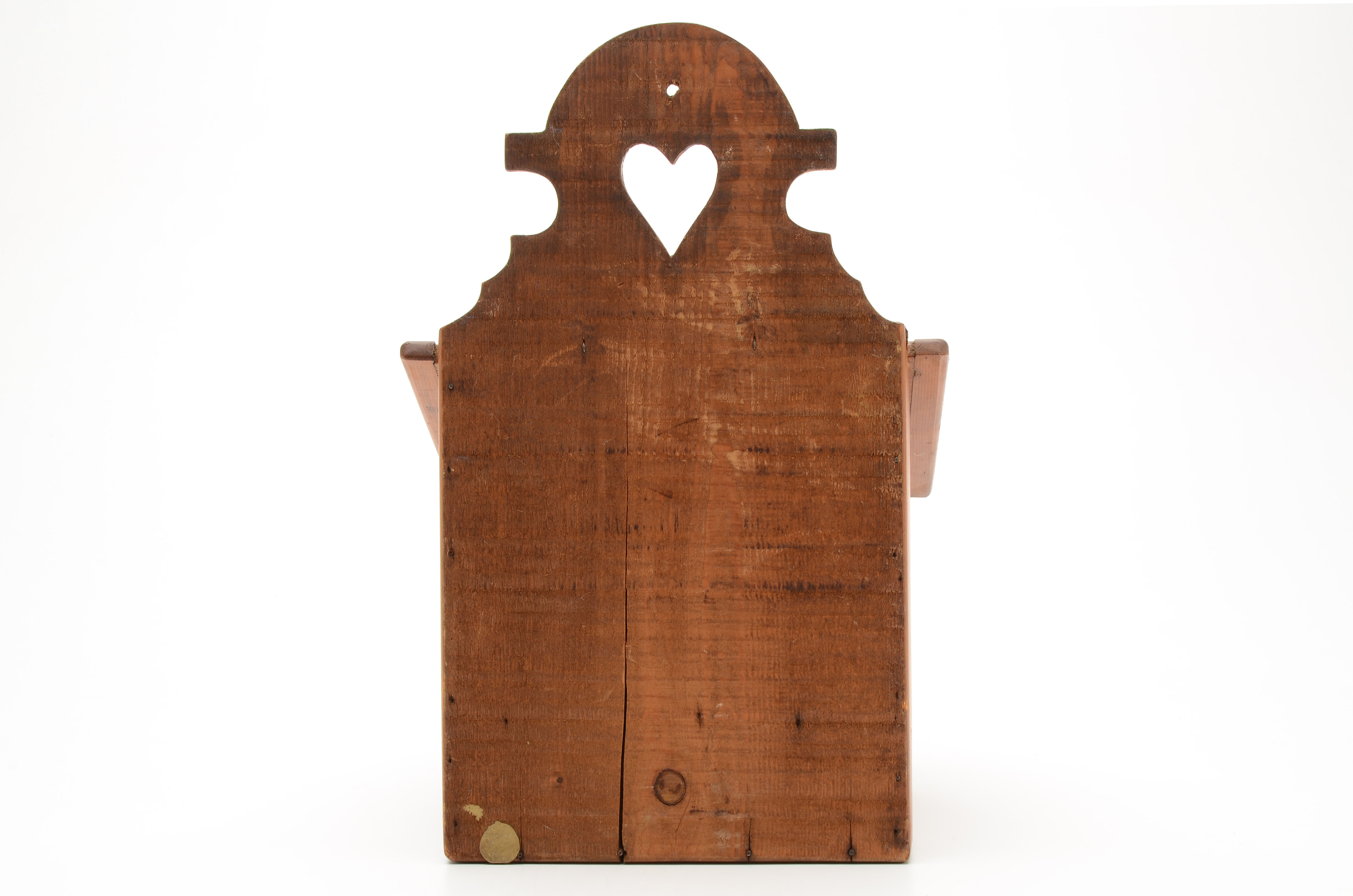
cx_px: 676
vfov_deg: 23.7
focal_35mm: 57
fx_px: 2138
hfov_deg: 35.1
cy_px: 448
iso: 100
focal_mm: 38
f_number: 18
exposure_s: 1/160
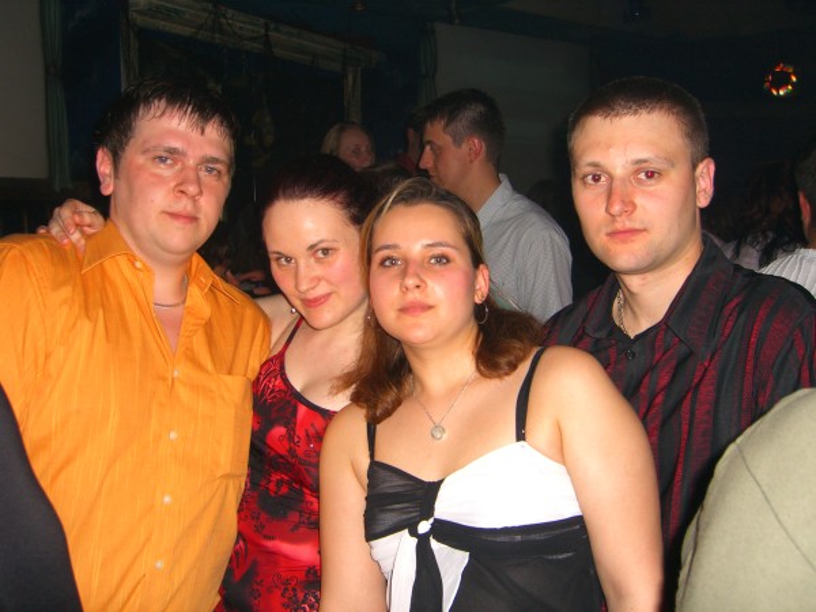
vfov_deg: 37.7
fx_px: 896
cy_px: 306
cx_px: 408
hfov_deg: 49.0
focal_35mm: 38
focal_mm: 7.9
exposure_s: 1/60
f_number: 2.8
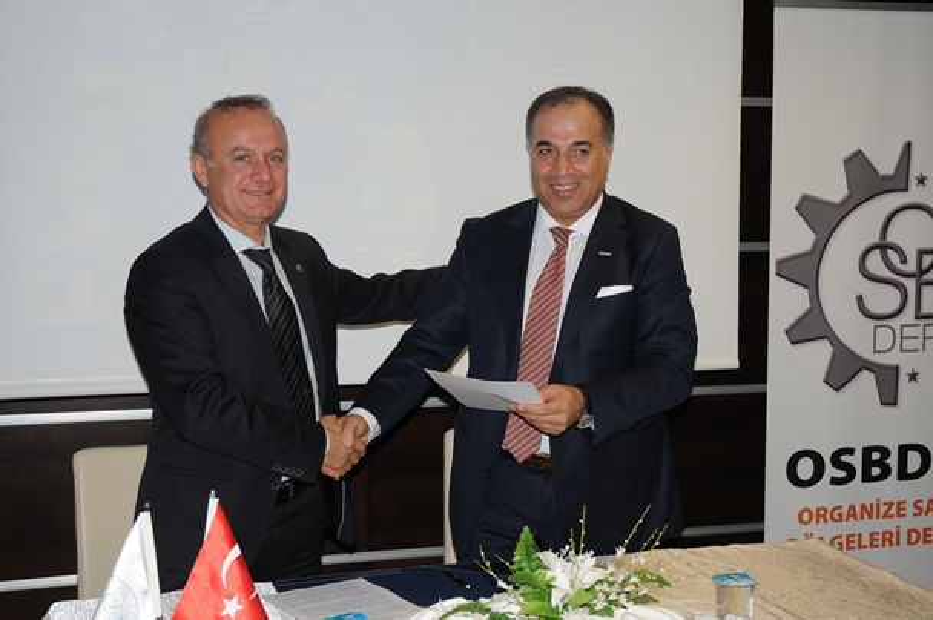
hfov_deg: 38.9
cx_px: 466
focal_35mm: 51
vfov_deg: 26.4
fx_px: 1320
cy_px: 310
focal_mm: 34
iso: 200
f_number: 4
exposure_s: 1/60
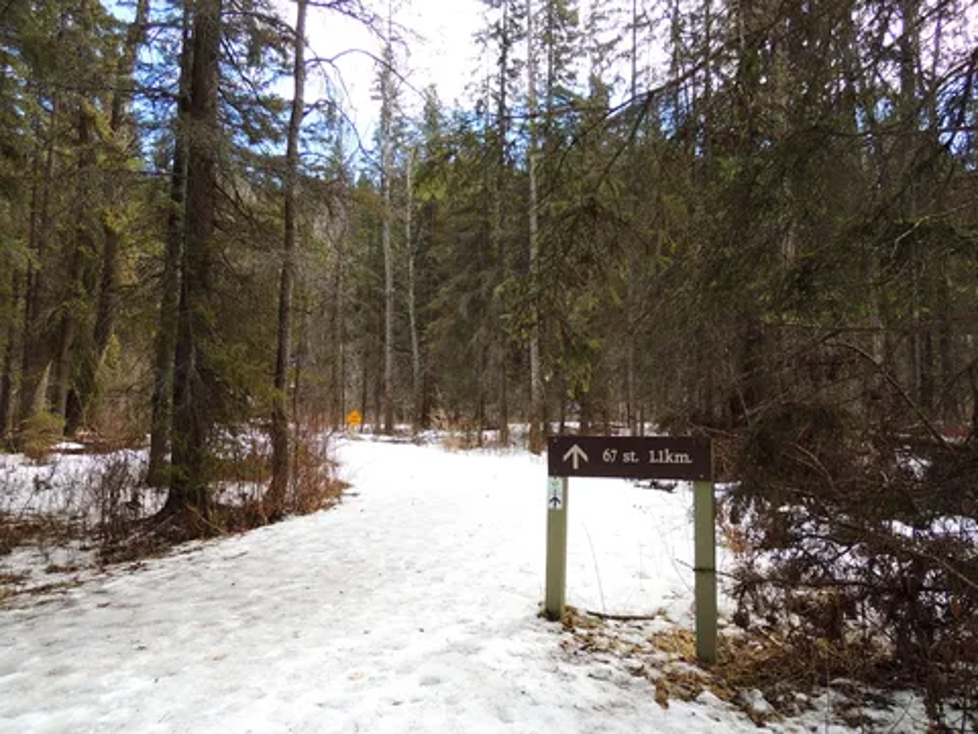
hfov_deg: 71.6
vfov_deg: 56.8
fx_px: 678
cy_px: 367
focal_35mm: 24
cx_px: 489
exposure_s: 1/250
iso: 100
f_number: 3
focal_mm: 4.3
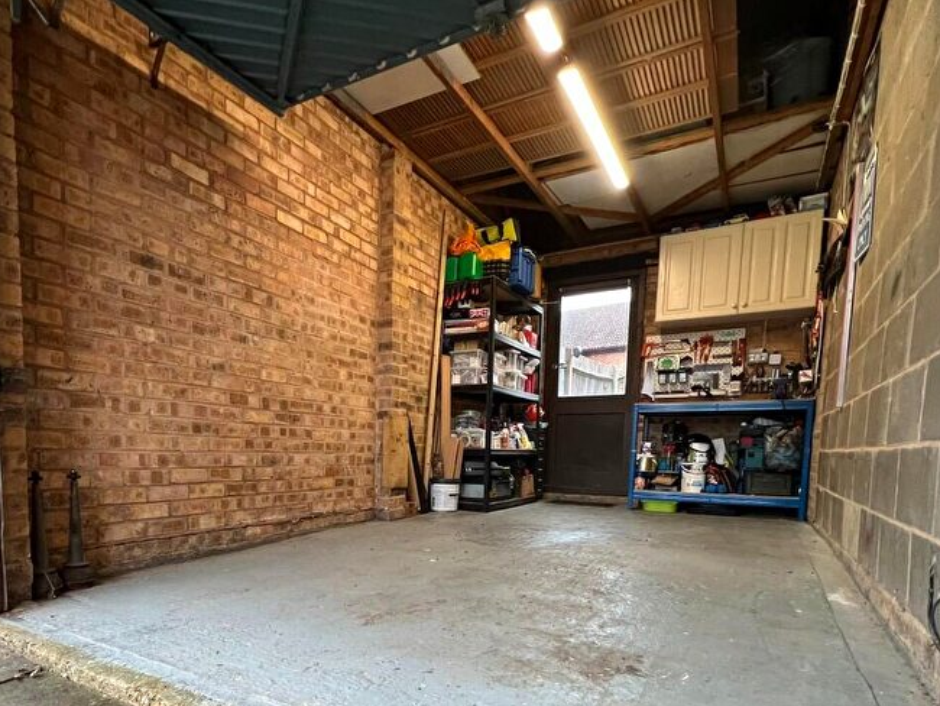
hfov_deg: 102.0
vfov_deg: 85.6
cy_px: 377
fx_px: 380
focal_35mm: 14
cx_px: 483
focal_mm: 1.57
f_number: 1.8
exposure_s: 1/100
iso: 200
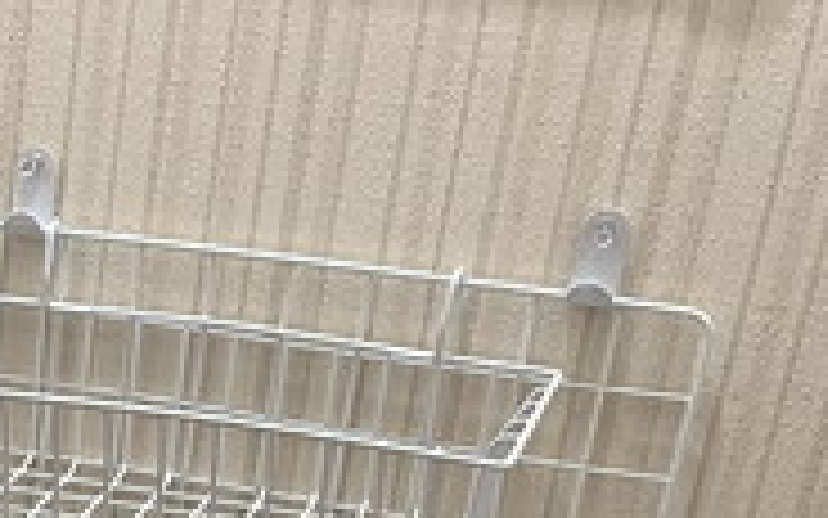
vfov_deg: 11.8
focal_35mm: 102
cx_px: -270
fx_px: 2302
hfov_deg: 18.8
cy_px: 950
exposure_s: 1/60
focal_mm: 5.1
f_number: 1.6
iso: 200
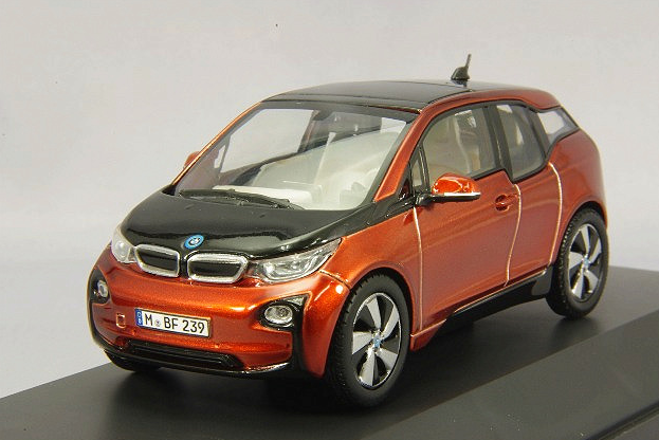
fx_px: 2106
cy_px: 225
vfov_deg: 11.9
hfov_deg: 17.8
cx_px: 336
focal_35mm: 115
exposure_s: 1
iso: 400
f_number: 32
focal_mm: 75
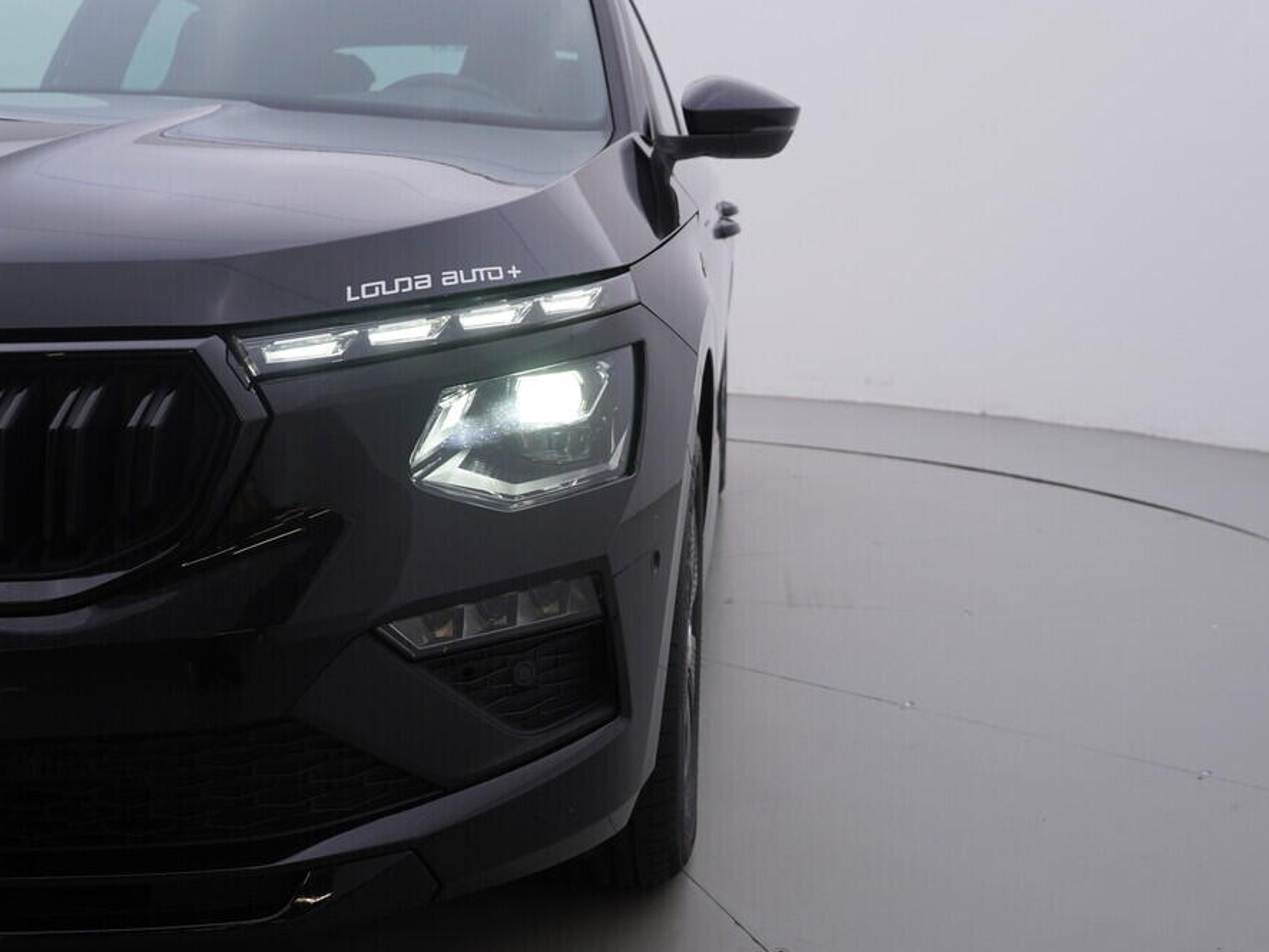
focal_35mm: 40
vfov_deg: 36.0
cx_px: 693
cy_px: 486
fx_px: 1467
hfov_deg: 46.7
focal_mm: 24
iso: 125
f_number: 4.5
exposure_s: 1/100
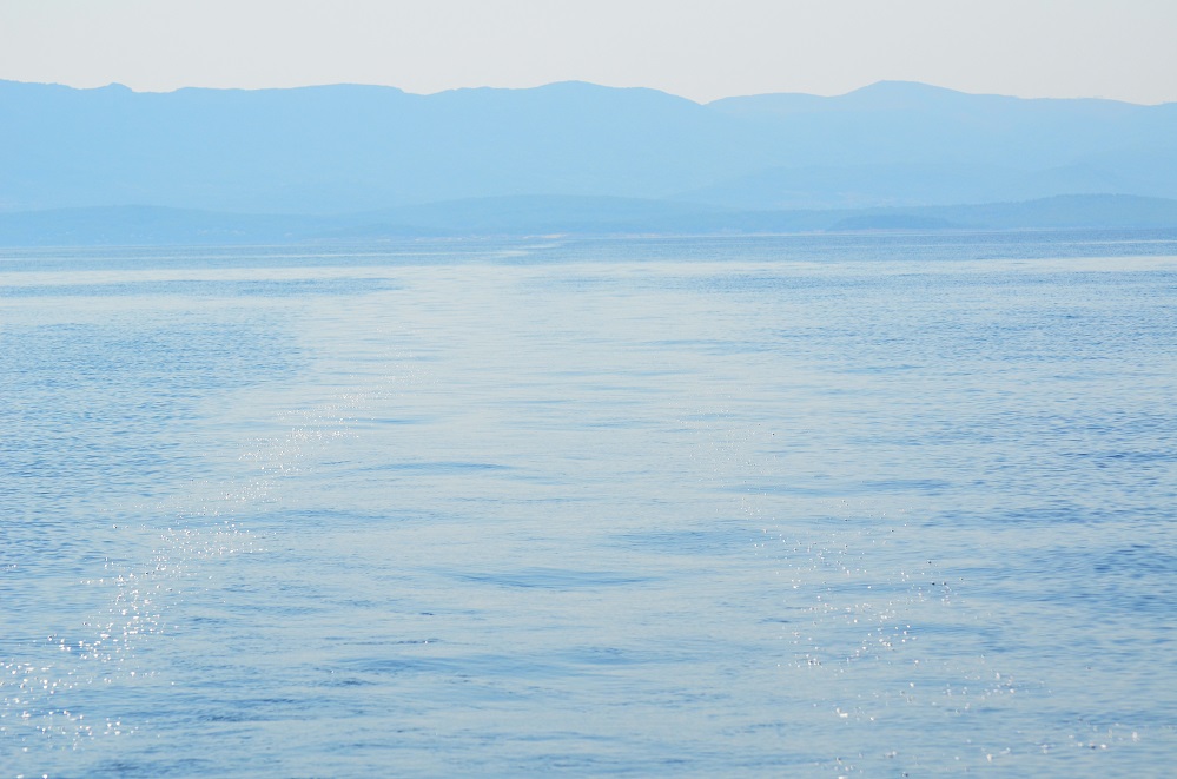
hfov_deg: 14.9
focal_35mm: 138
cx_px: 588
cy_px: 390
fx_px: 4501
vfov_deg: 9.9
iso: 400
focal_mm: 92
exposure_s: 1/3200
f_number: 5.6
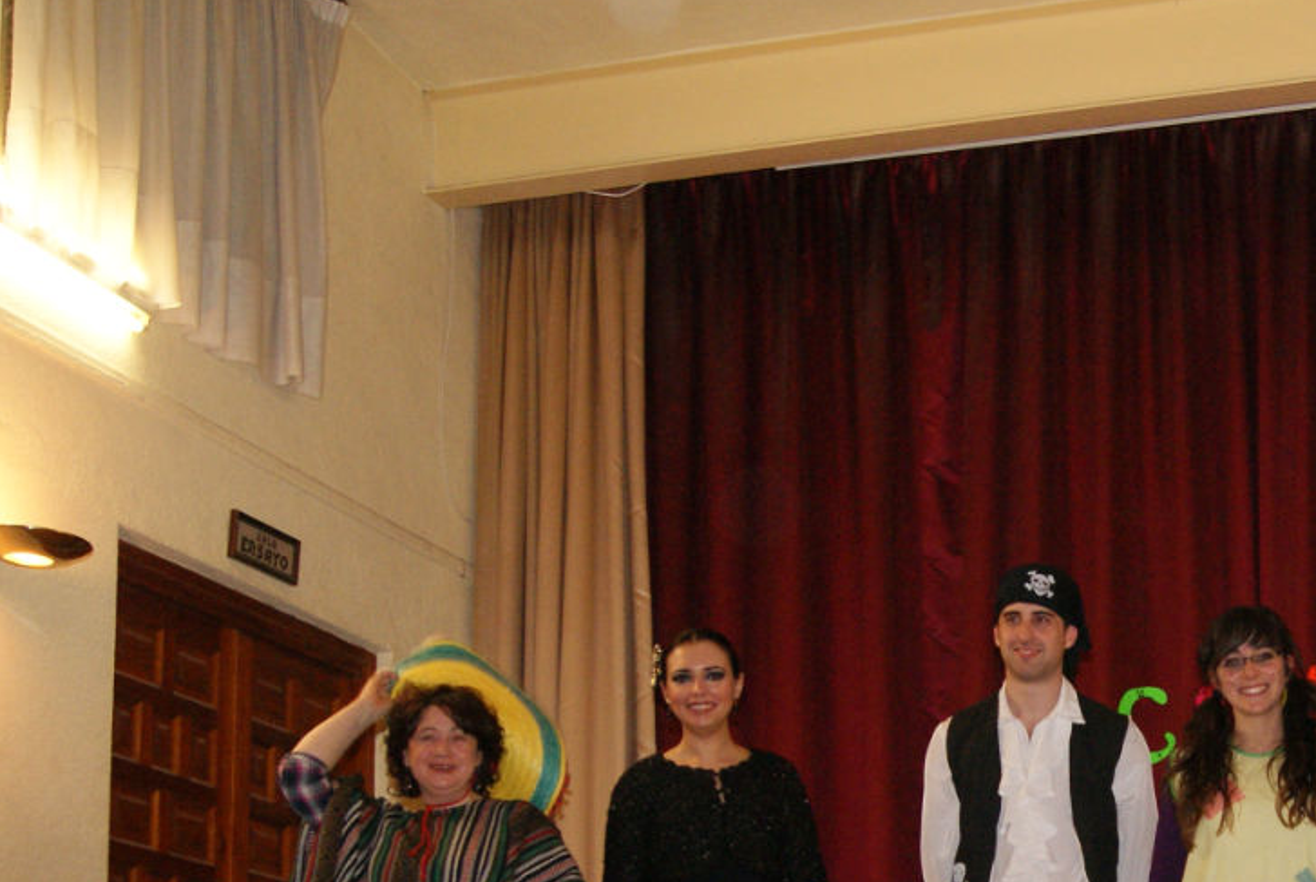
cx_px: 1216
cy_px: 888
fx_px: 2416
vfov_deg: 20.0
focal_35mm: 66
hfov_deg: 29.1
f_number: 5.6
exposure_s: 1/60
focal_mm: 20
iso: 400
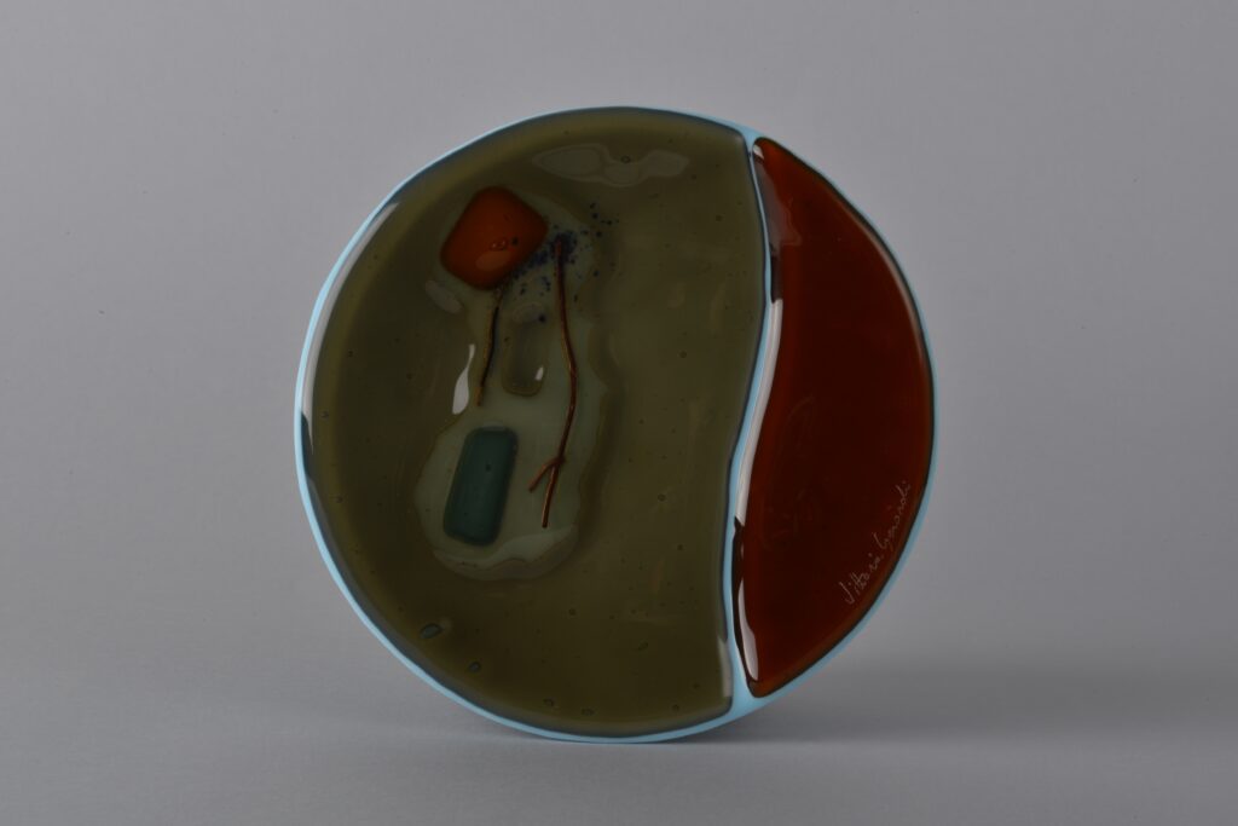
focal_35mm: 105
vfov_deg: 13.0
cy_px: 413
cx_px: 619
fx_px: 3611
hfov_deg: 19.5
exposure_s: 1/125
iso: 200
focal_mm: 105
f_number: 29
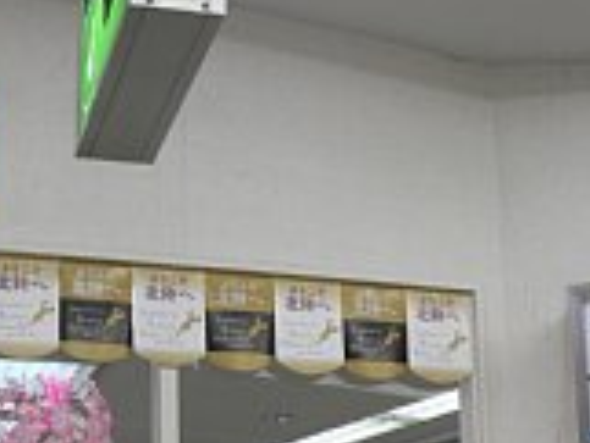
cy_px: 509
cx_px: 396
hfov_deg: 22.4
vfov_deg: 16.4
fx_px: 1484
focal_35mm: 87
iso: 80
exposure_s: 1/50
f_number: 2.8
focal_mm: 7.4
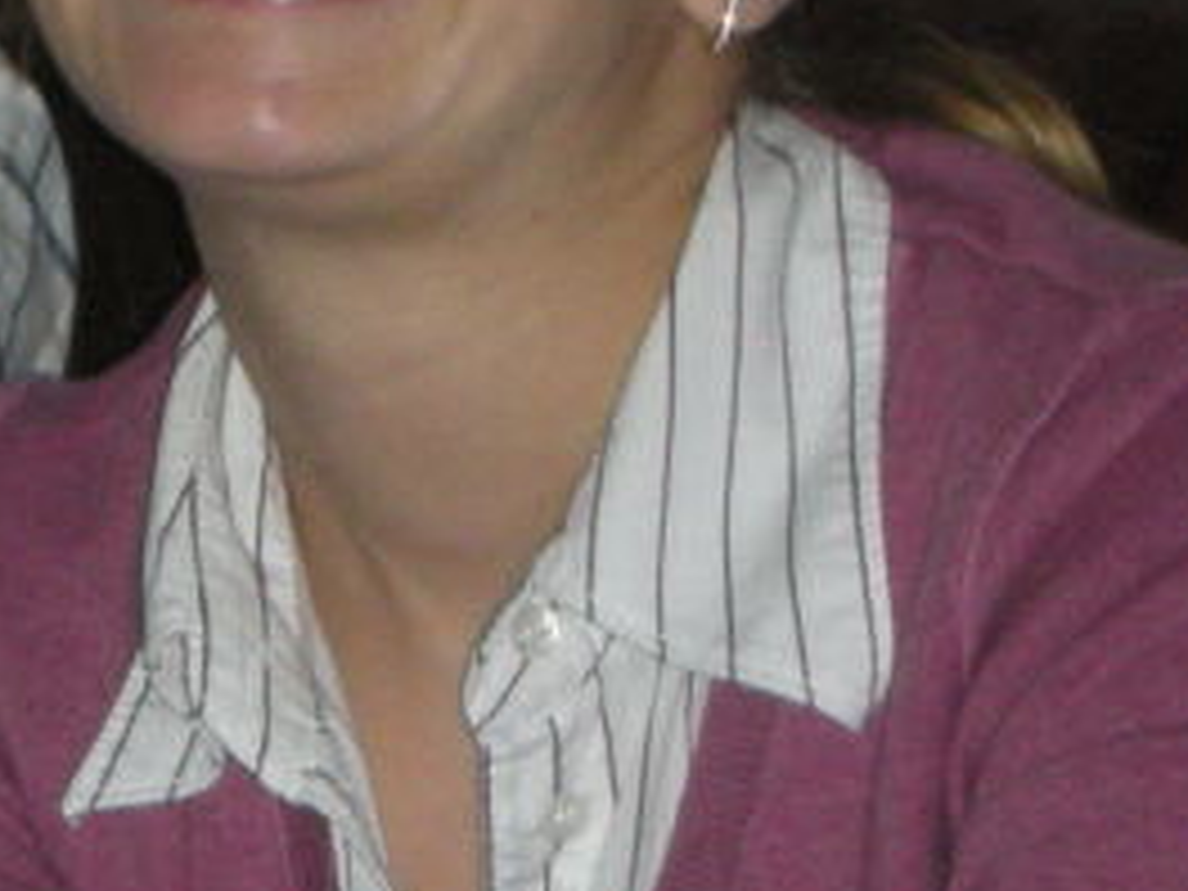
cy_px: 274
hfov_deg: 5.9
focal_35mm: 334
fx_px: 11463
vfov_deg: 4.5
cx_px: -333
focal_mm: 14.3
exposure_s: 1/120
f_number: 4.8
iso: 200
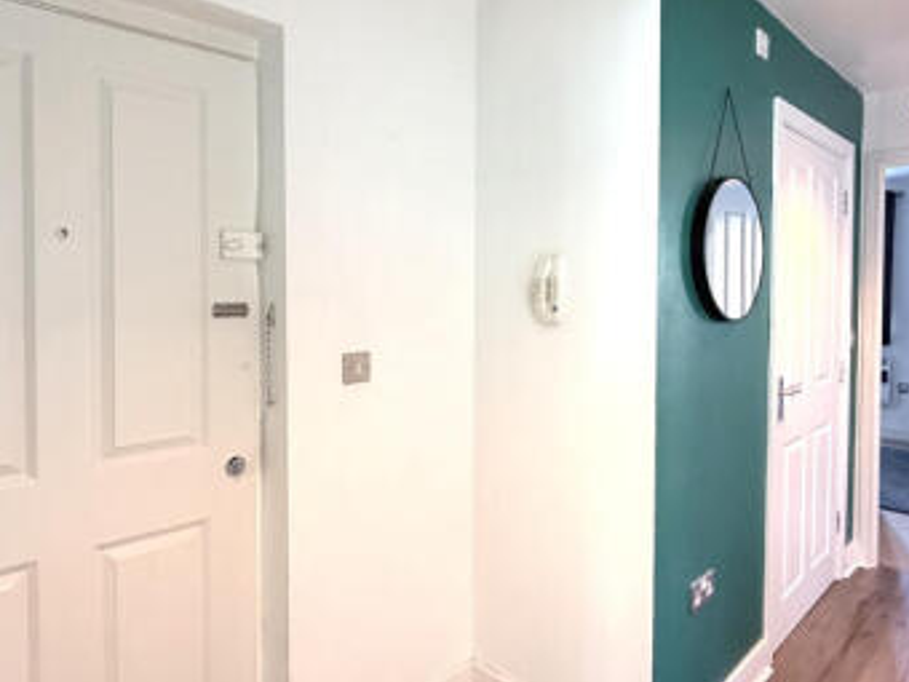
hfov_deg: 70.9
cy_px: 304
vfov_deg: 56.7
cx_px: 541
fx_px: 630
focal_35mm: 24
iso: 500
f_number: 2.2
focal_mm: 2.22
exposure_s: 1/50
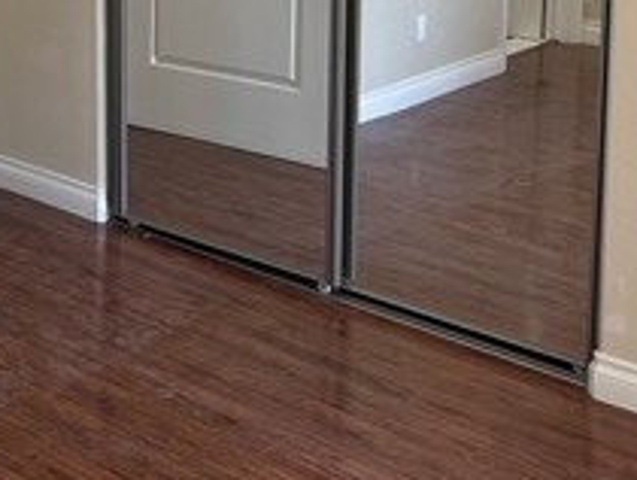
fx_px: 1345
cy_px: -146
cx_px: -282
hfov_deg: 22.5
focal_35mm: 73
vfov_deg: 18.7
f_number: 1.78
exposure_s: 1/120
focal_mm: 6.86
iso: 125
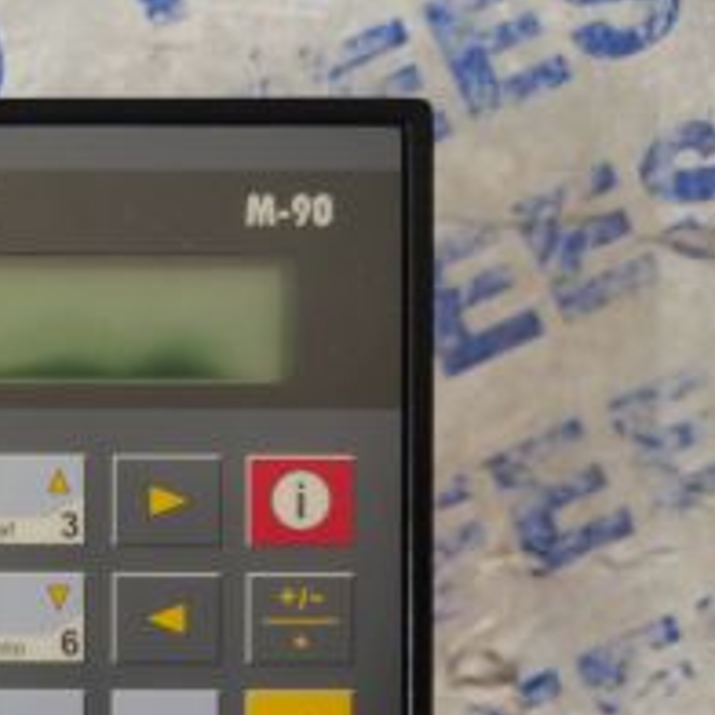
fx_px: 1098
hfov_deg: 33.2
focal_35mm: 47
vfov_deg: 35.4
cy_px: 514
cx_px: 7
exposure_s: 1/25
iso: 640
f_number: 1.8
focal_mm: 5.58
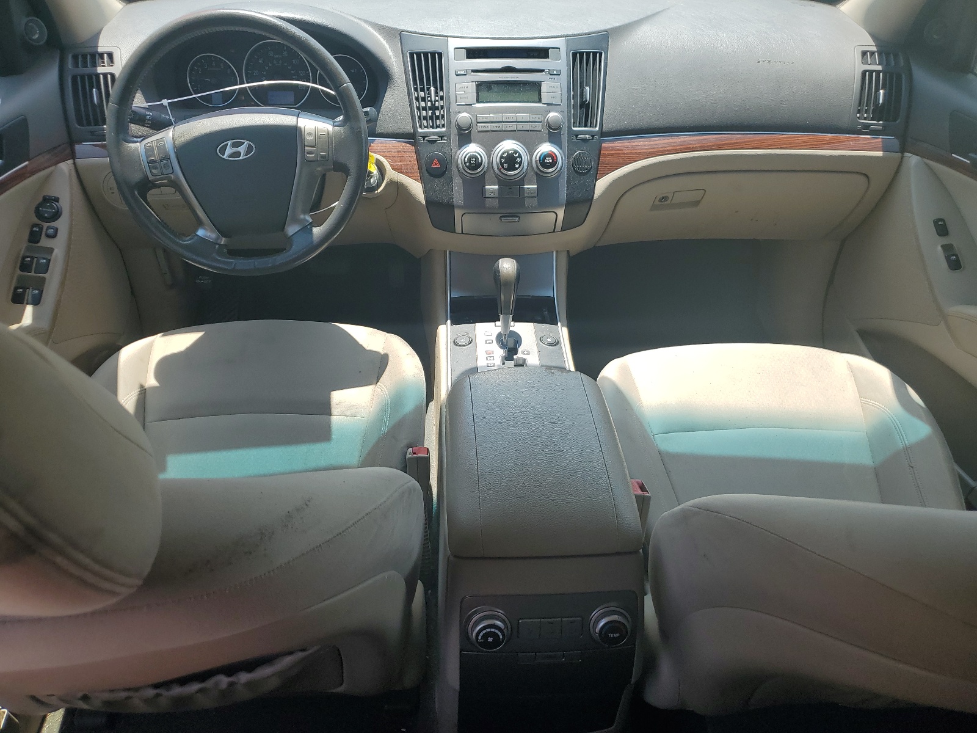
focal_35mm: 26
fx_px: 734
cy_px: 366
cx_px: 488
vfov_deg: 53.1
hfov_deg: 67.3
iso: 50
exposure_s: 1/833
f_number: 1.5
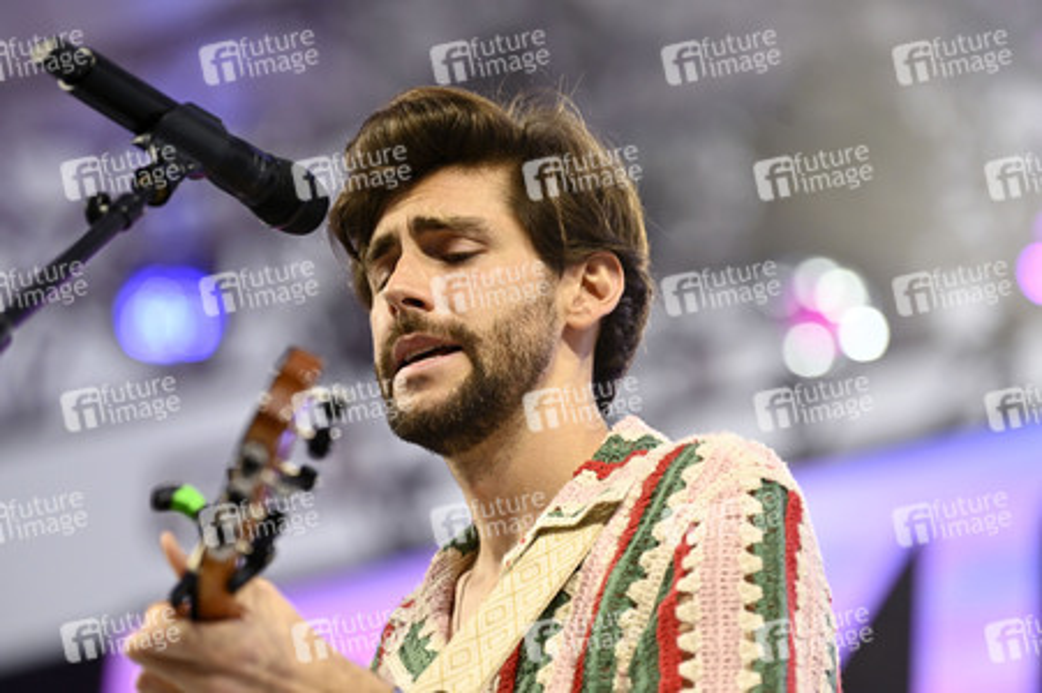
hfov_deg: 10.3
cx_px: 521
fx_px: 5784
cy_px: 346
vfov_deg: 6.9
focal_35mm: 200
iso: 2000
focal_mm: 200
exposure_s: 1/2000
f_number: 3.5
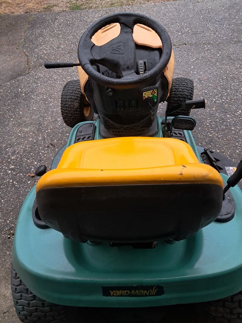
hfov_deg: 51.4
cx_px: 121
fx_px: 252
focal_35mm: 27
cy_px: 162
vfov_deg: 65.3
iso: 250
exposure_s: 1/50
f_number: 1.8
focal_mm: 4
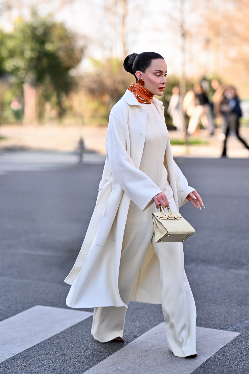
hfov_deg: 16.1
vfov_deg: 23.9
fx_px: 882
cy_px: 187
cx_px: 124
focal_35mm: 85
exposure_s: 1/1250
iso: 180
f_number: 2
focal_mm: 85
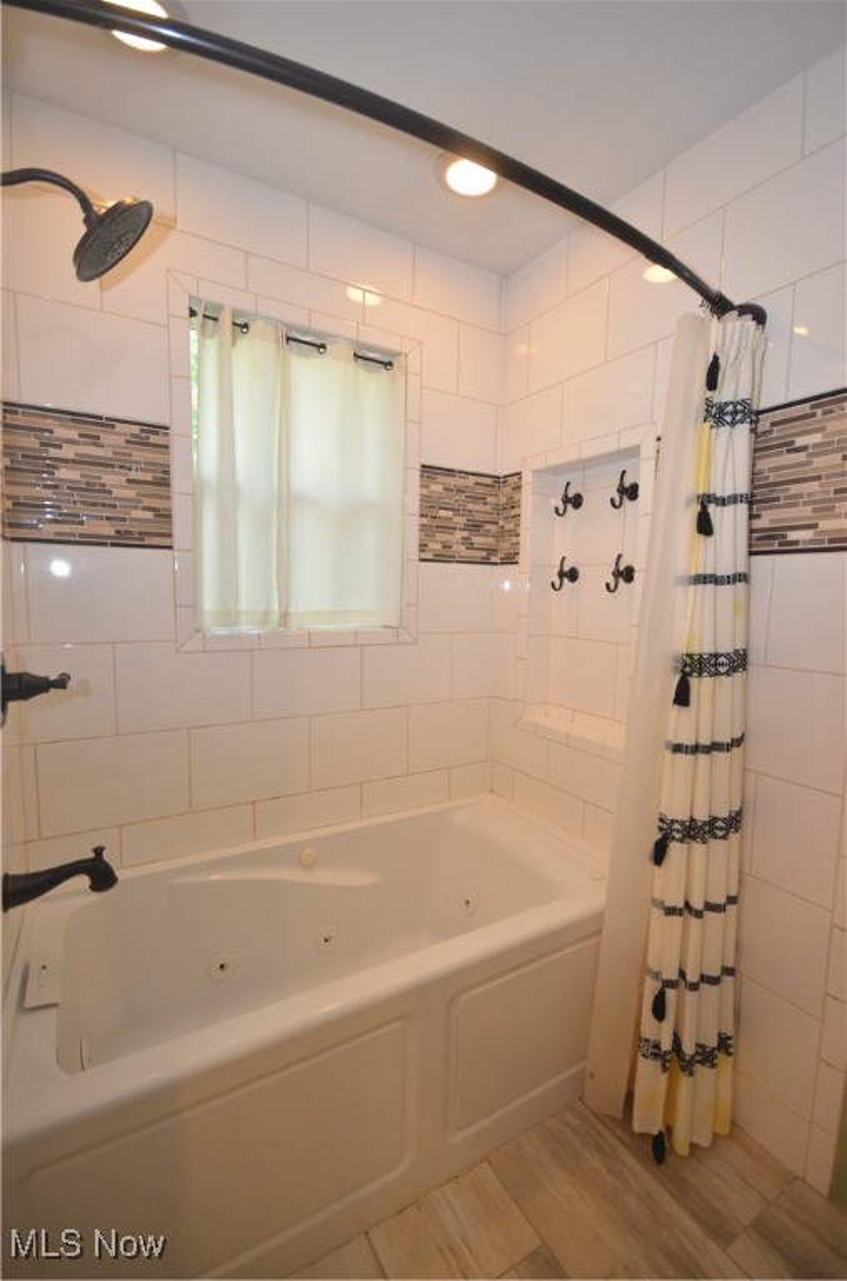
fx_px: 532
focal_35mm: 15
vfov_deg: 100.5
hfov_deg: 77.0
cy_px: 640
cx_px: 424
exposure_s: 1/60
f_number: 4
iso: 800
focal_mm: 10
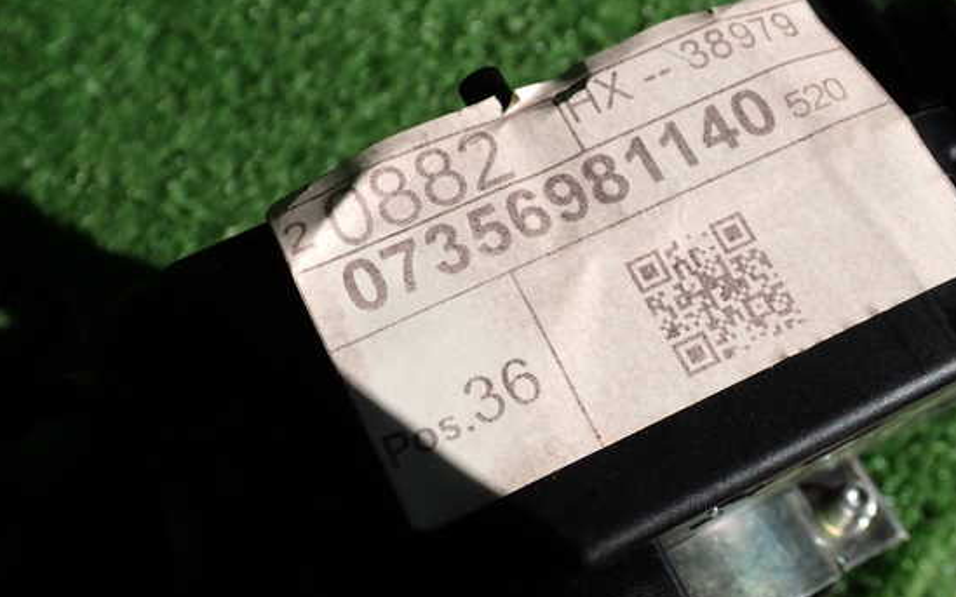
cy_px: 303
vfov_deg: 29.2
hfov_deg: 45.2
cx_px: 515
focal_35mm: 44
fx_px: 1146
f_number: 3.5
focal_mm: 6.83
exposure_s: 1/1000
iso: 100
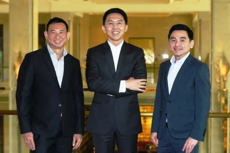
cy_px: 76
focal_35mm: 70
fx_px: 447
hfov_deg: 28.8
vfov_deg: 19.5
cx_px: 115
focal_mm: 70
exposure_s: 1/125
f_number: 5
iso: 1600
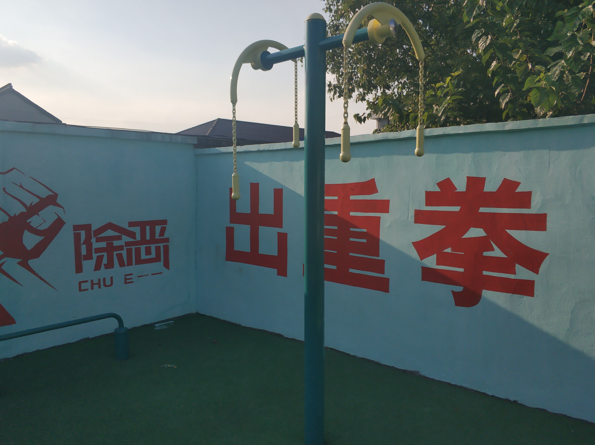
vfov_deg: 51.3
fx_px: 464
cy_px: 222
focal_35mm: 27
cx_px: 298
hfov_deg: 65.4
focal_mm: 3.82
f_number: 1.8
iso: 183
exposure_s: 1/2711
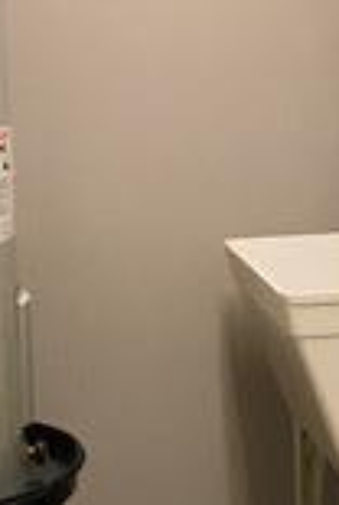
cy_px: 287
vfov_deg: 17.0
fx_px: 1687
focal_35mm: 120
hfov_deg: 11.3
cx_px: 381
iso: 40
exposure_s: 1/20
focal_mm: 3.99
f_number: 1.8
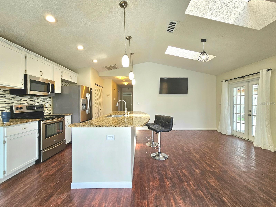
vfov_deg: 89.9
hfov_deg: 106.2
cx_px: 138
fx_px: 104
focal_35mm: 13
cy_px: 104
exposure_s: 1/60.2
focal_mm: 2.2
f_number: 2.2
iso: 50
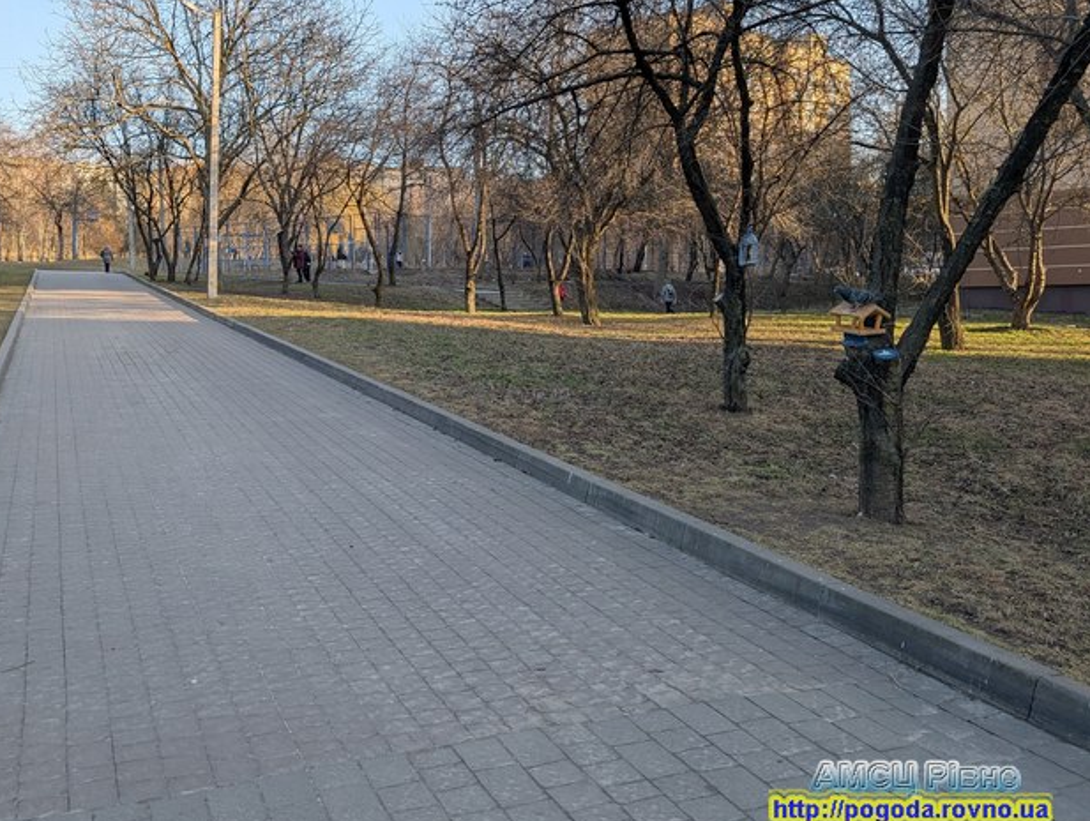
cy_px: 330
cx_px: 402
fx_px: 978
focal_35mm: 31
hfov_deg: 57.5
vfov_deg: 45.3
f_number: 1.68
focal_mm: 6.9
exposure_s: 1/315
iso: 21
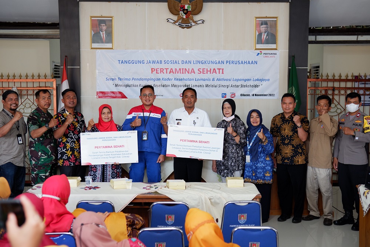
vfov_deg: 27.0
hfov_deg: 39.6
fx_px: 514
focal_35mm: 50
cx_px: 185
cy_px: 124
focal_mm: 33
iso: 640
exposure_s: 1/160
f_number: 2.2
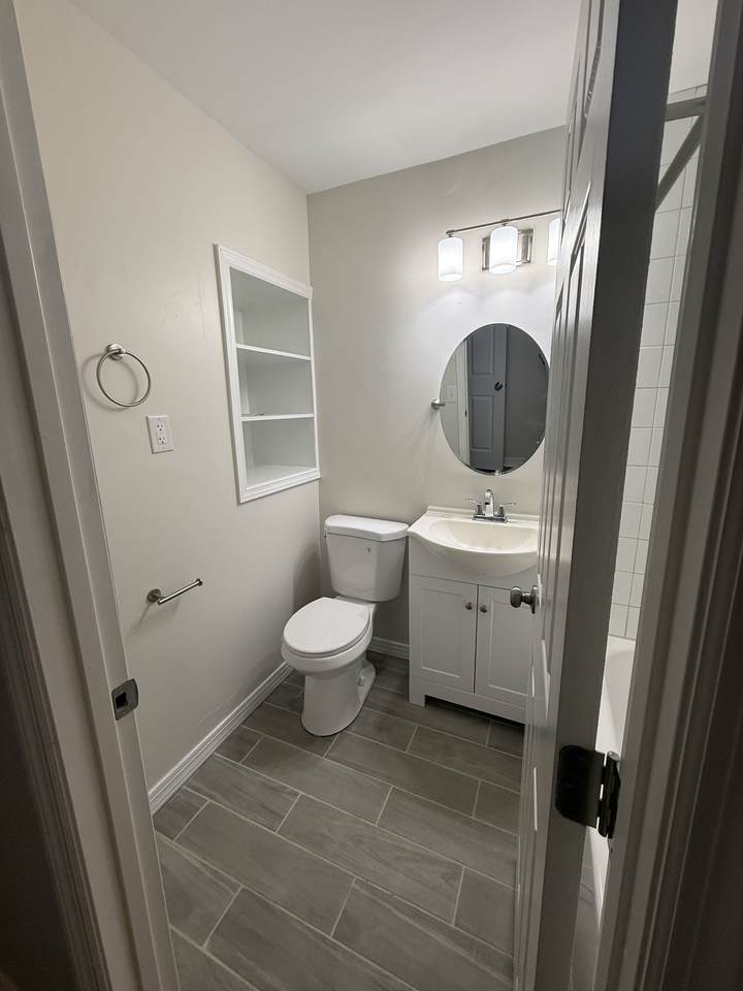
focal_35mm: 14
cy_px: 496
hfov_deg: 85.7
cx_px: 372
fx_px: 401
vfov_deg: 102.1
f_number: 2.2
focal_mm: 2.22
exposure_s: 1/120
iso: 125
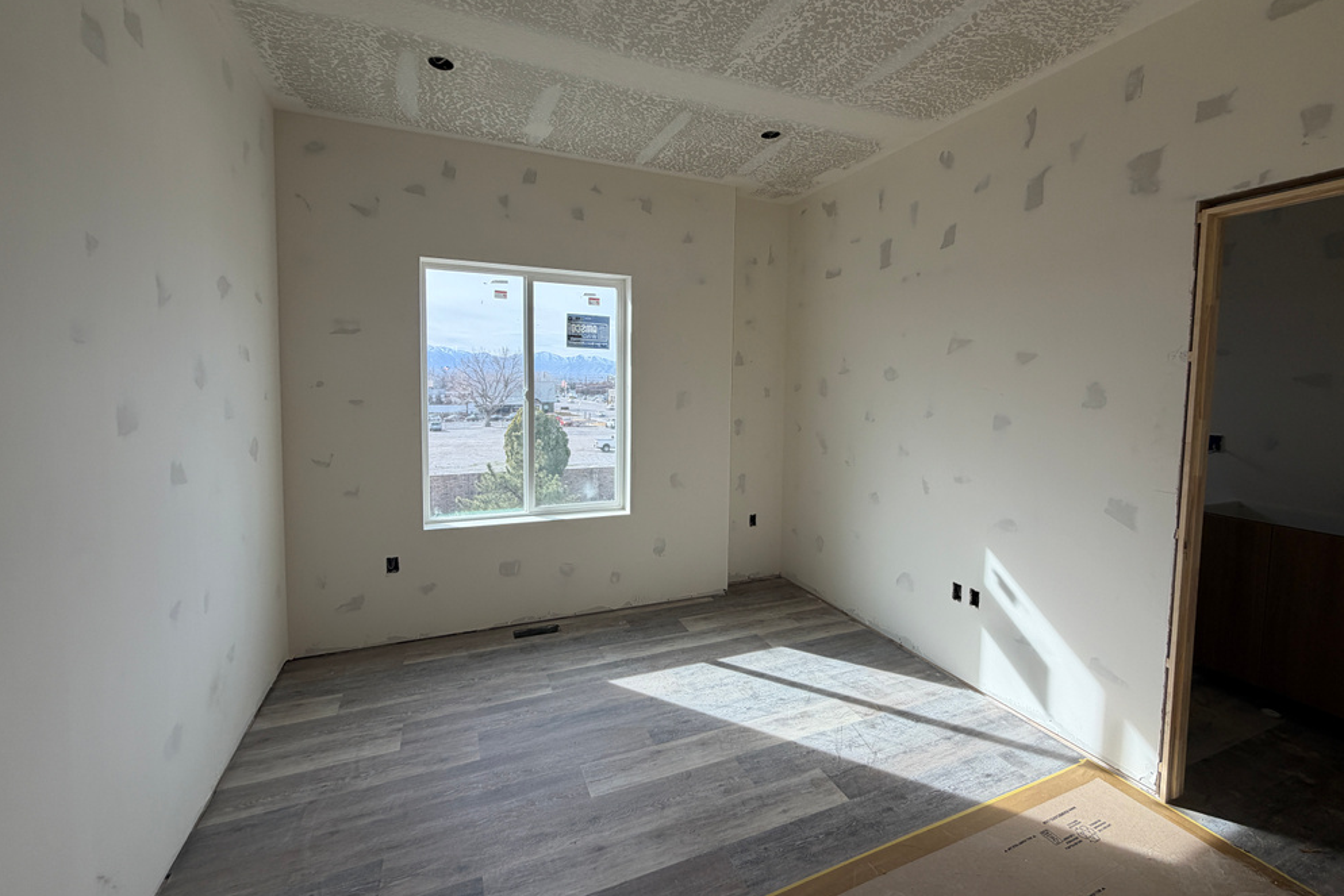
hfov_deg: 100.4
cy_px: 415
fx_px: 560
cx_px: 684
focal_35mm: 15
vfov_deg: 77.2
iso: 50
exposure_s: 1/338
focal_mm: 2.22
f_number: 2.2
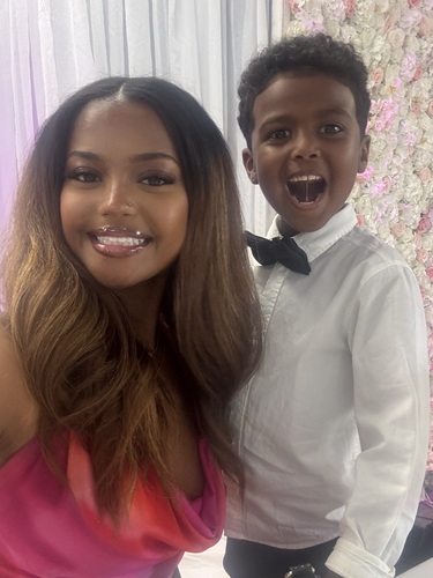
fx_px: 500
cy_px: 289
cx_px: 216
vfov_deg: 60.0
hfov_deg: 46.8
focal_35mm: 30
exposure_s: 1/60
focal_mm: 2.69
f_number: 1.9
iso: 250
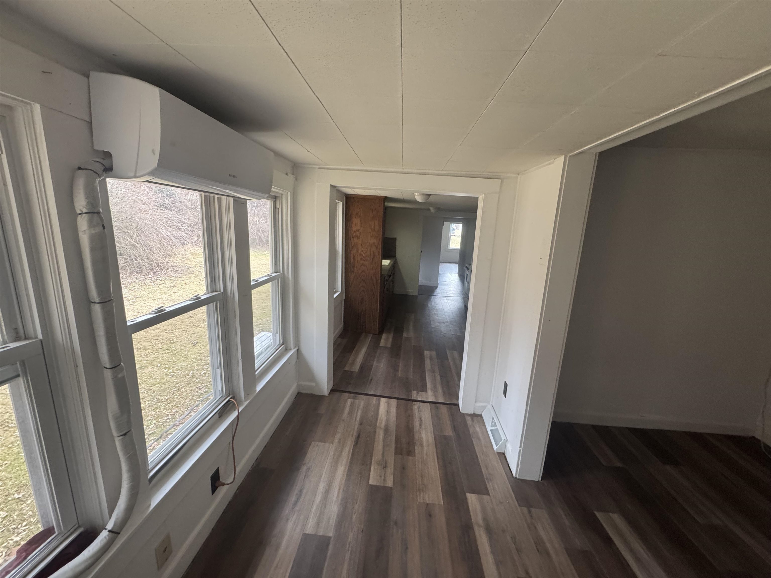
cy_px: 289
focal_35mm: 14
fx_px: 312
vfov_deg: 85.7
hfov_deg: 102.1
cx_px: 386
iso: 320
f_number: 2.2
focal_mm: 2.22
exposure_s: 1/76
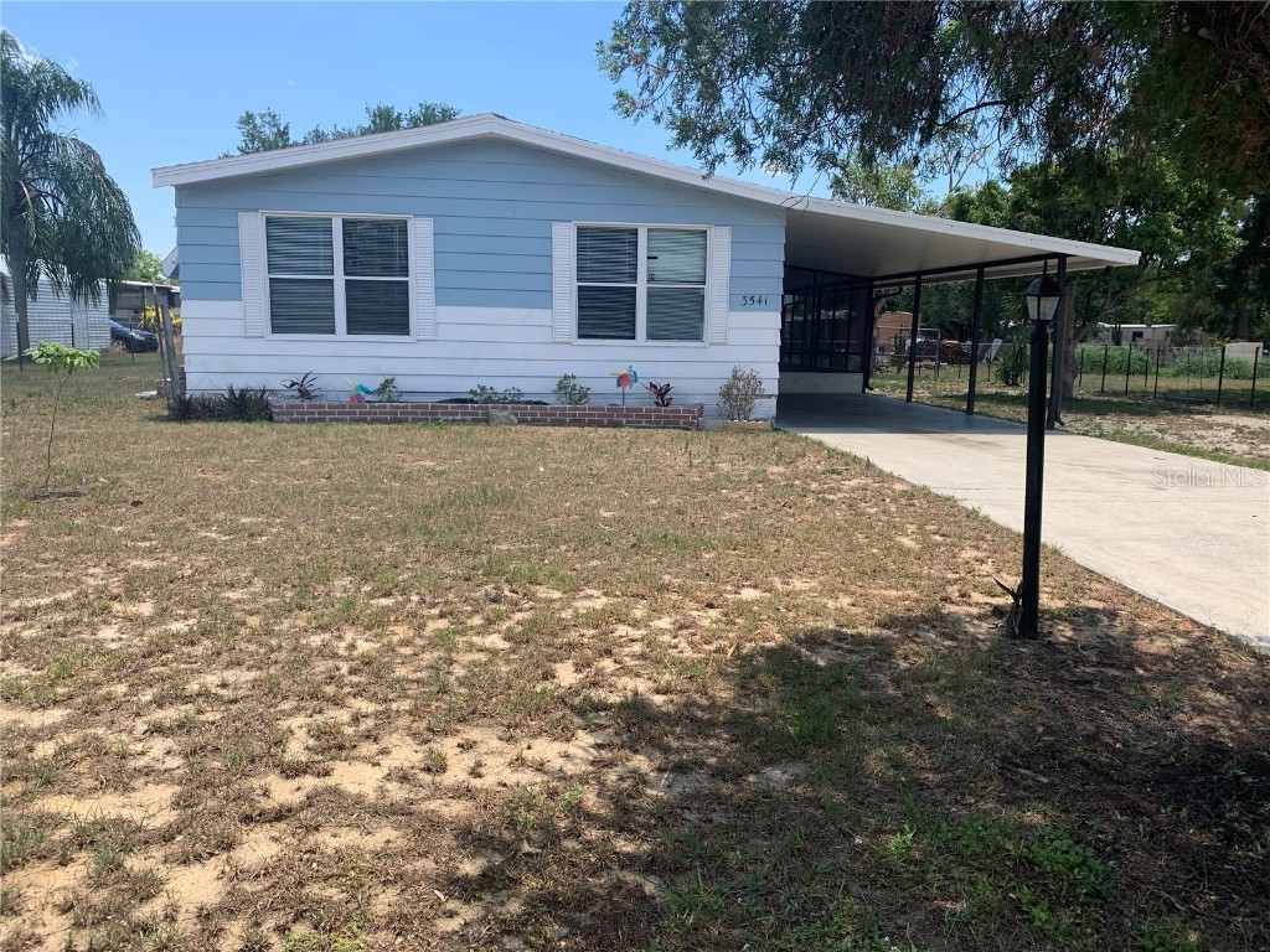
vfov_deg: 53.1
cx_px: 635
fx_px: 954
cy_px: 476
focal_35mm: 26
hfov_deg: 67.3
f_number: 1.8
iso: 25
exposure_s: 1/1387
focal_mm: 4.25
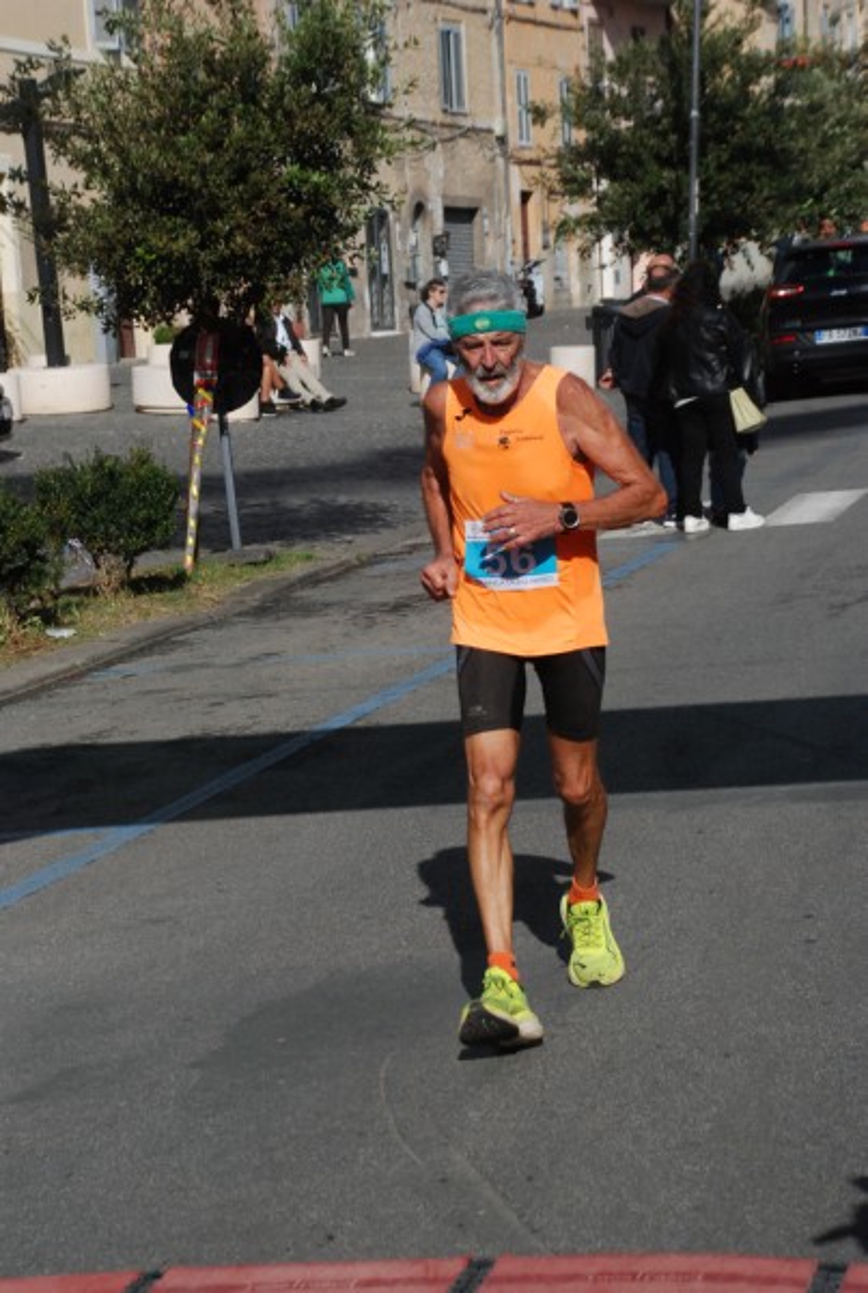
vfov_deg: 20.6
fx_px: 3562
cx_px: 434
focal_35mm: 99
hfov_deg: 13.9
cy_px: 646
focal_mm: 66
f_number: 9
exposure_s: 1/2500
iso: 1000
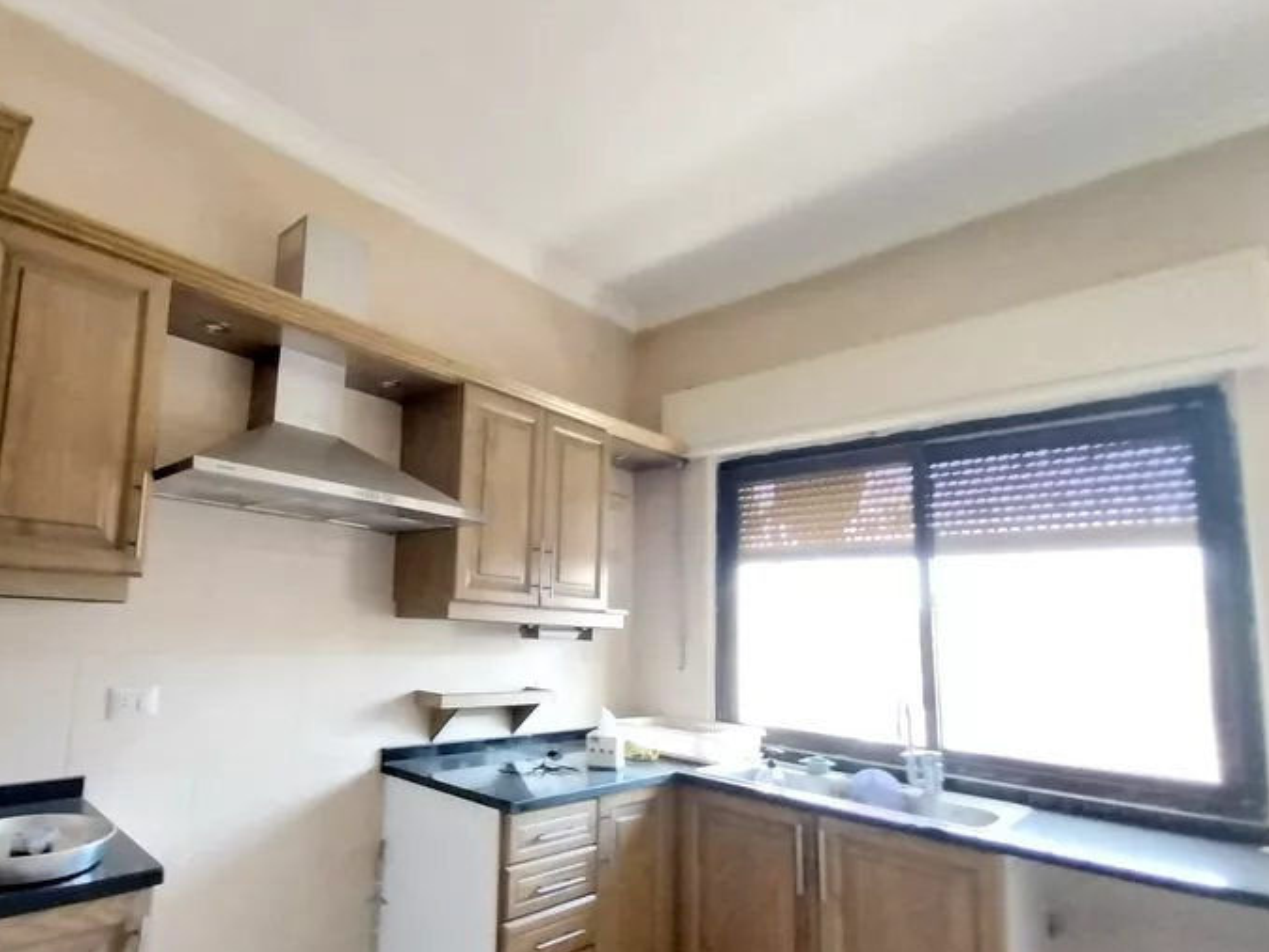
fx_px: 660
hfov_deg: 85.9
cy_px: 534
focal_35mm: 18
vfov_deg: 71.4
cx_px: 470
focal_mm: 1.3
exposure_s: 1/17
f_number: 2.2
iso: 320
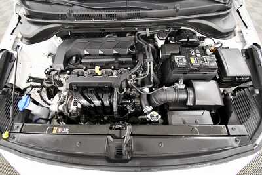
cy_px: 88
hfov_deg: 100.4
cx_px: 131
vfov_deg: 77.4
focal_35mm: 15
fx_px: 109
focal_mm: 10
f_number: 4.5
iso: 3200
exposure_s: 1/100
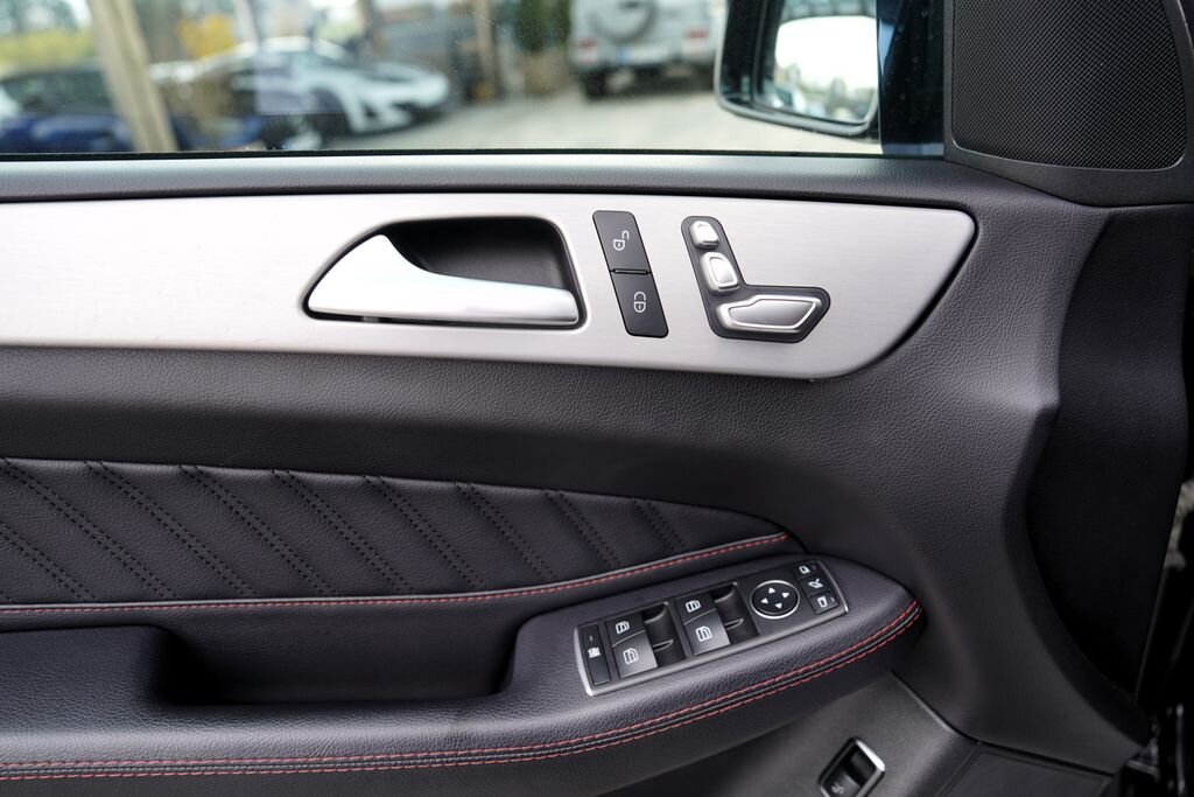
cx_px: 597
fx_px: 796
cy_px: 398
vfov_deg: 53.1
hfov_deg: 73.7
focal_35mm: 24
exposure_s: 1/40
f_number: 3.2
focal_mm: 24
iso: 100
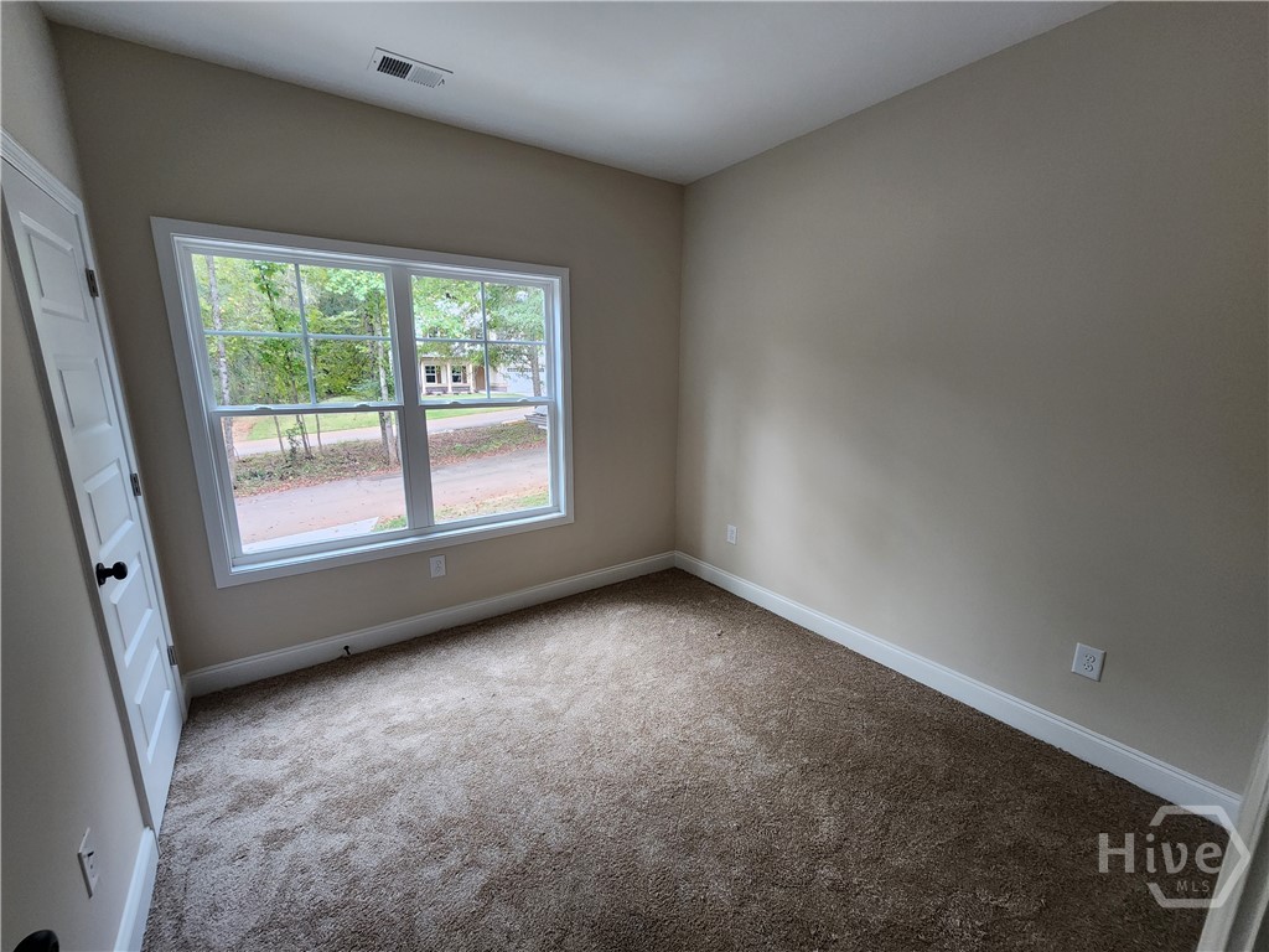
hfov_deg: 106.2
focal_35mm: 13
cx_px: 634
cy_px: 476
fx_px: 477
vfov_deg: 89.9
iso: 250
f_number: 2.2
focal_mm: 2.2
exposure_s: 1/60
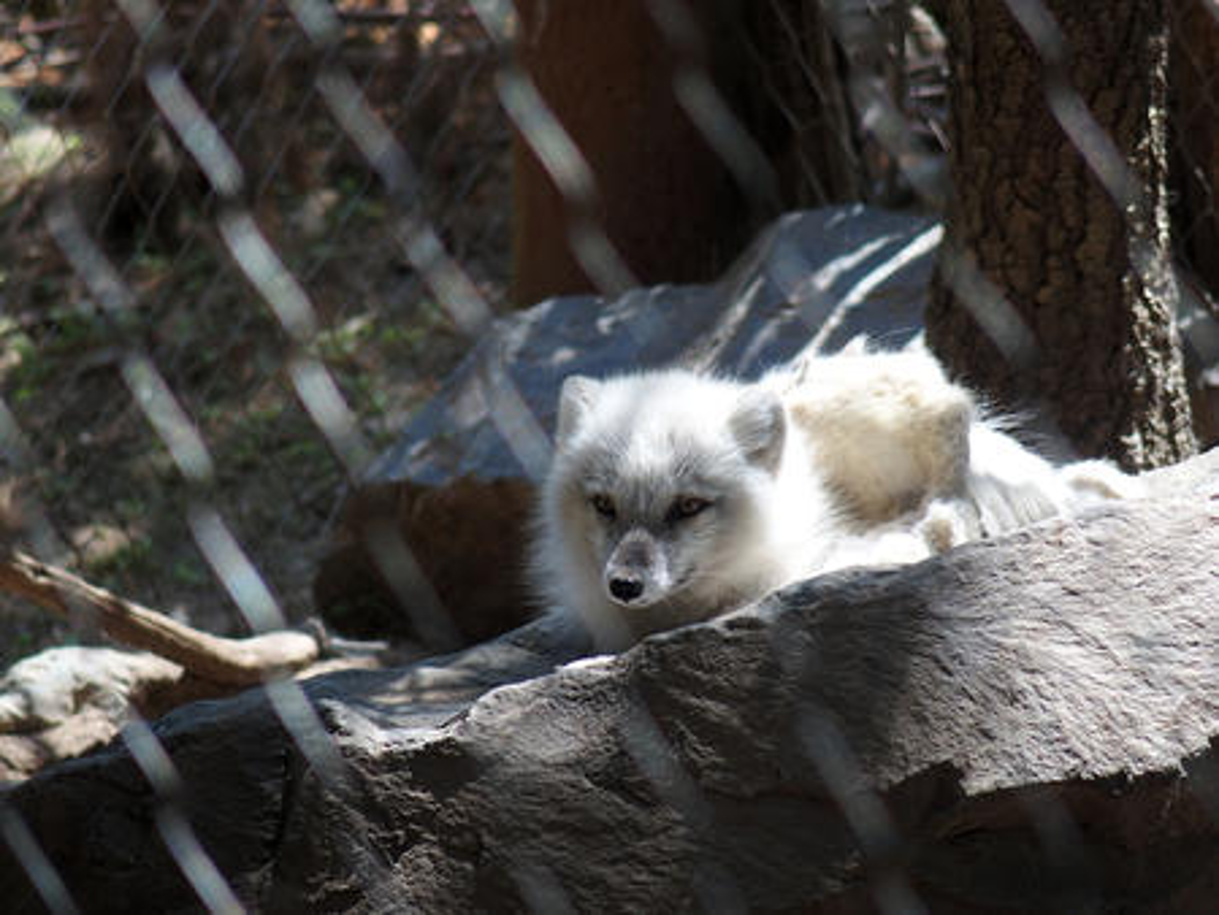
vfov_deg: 5.0
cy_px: 458
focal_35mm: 300
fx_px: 10570
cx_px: 610
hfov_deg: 6.6
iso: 100
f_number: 2.8
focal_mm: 64.3
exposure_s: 1/320
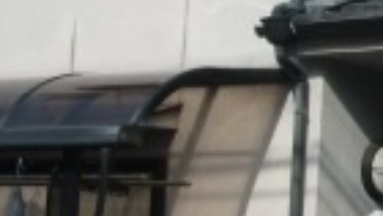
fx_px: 1921
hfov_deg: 10.6
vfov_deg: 6.4
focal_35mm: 189
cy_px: -49
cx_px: 719
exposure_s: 1/640
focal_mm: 6.66
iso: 64
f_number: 3.9
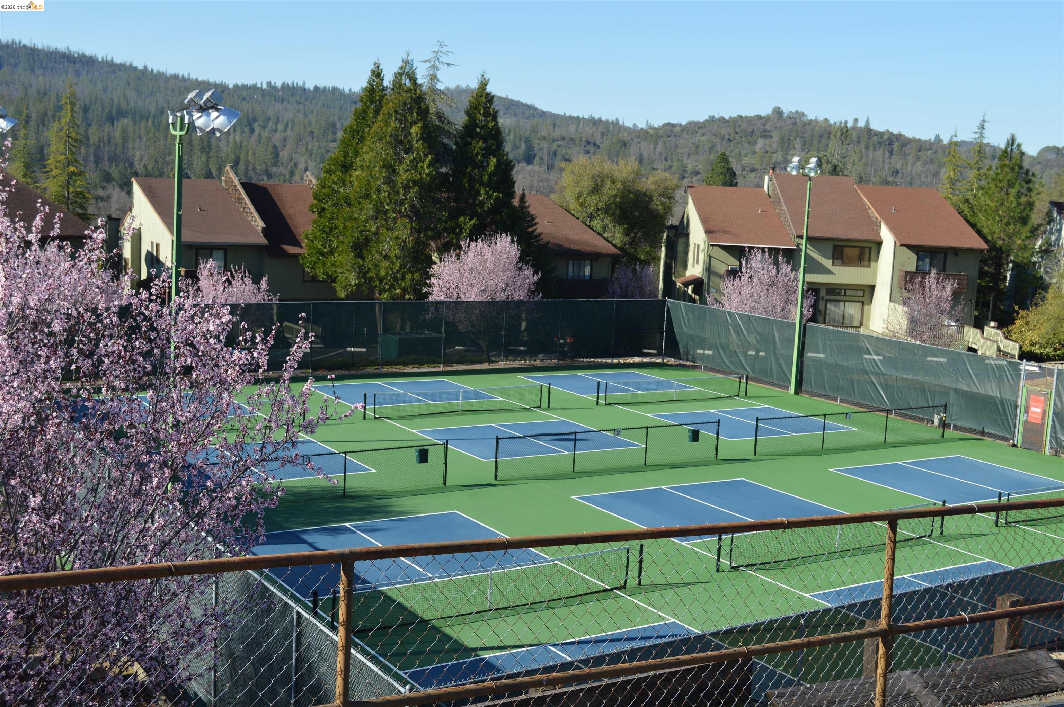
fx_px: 1284
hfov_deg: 45.0
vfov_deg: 30.8
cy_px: 354
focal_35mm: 44
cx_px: 532
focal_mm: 29
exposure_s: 1/250
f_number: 6.3
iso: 100
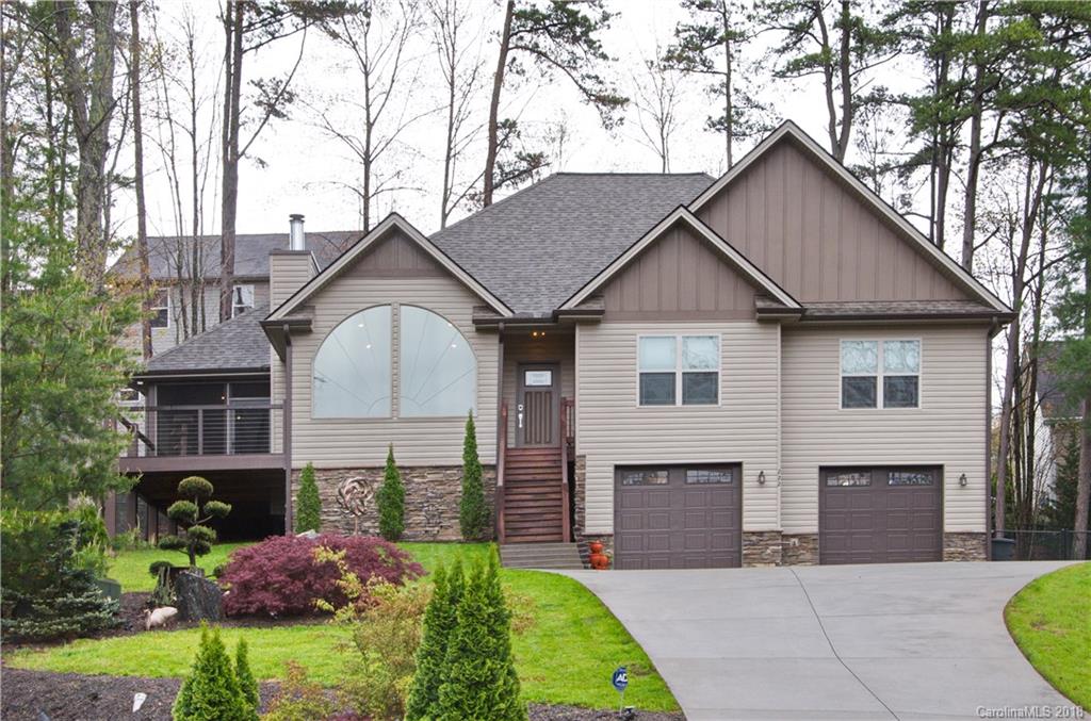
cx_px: 546
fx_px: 1723
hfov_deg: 35.1
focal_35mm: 57
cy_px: 360
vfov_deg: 23.6
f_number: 13
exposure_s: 1/60
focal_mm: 38
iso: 400
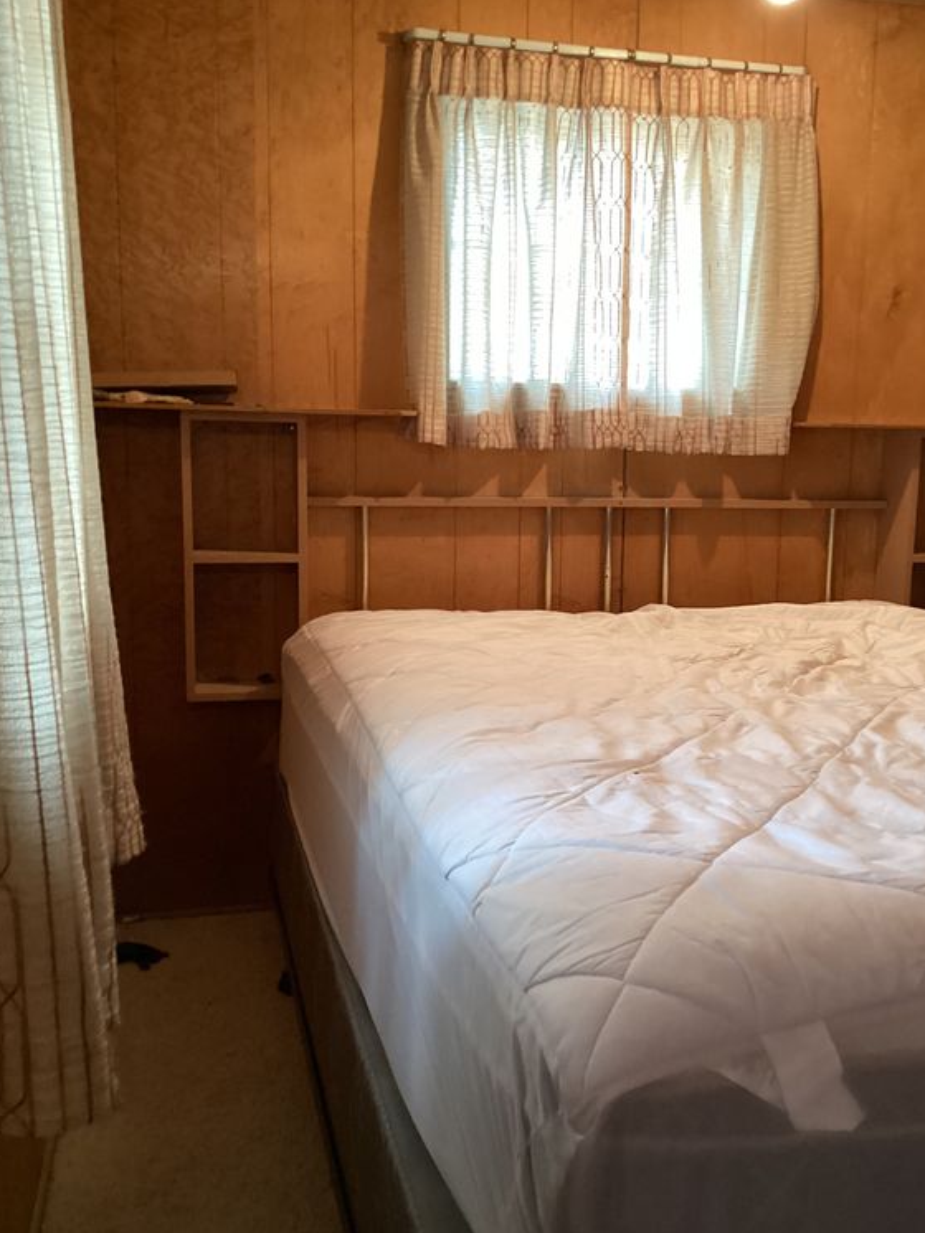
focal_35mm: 36
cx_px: 525
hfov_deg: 39.6
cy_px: 630
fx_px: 1283
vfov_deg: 51.4
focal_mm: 3.3
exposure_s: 1/40
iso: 320
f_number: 2.4
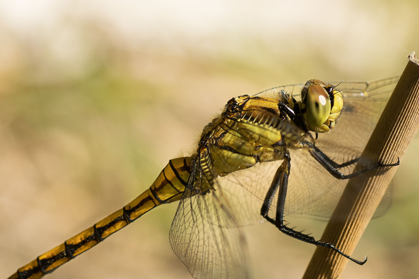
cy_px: 180
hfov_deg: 9.0
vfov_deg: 6.0
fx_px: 2665
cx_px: 163
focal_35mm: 229
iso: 400
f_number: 13
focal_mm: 90
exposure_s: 1/640
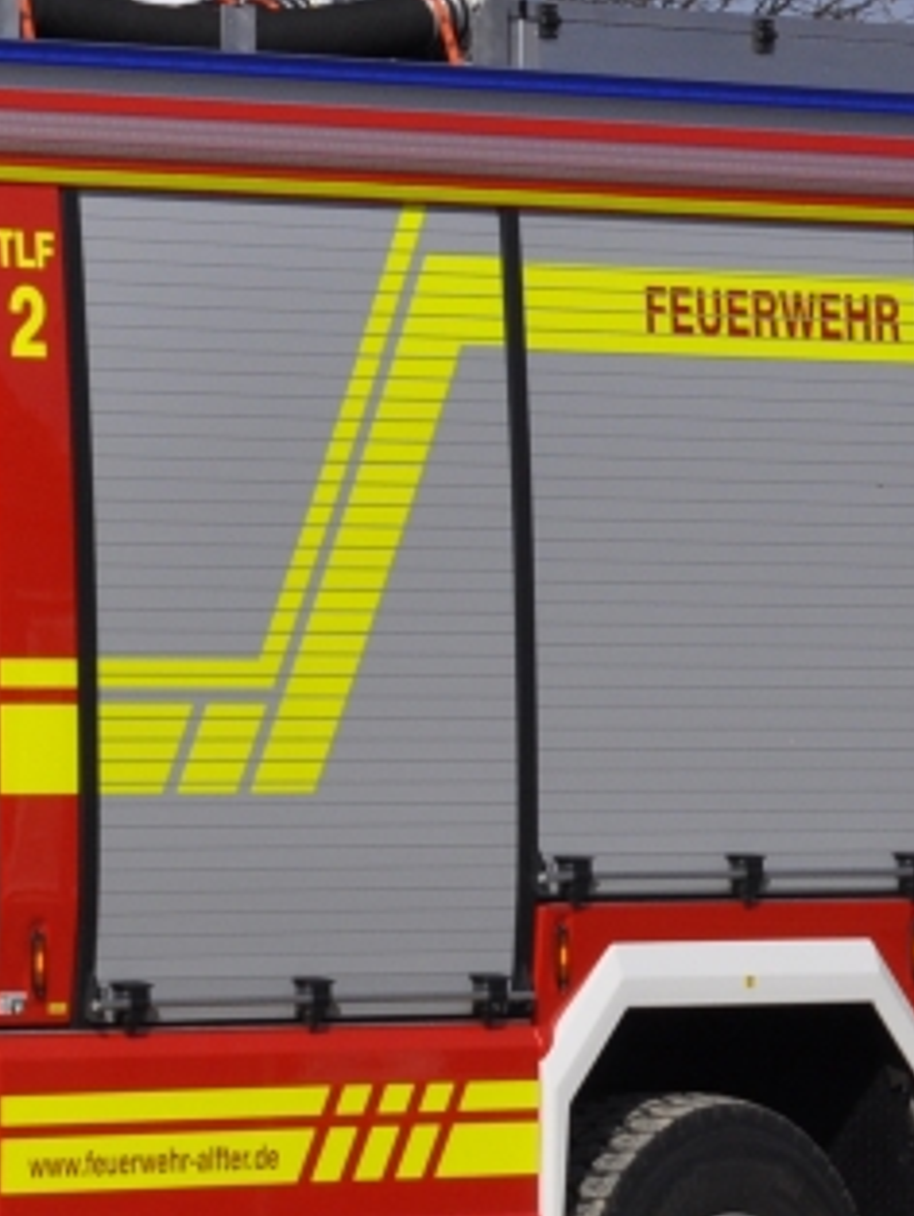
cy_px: 763
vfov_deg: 6.8
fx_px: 10161
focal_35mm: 289
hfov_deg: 5.1
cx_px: -380
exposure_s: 1/1600
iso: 500
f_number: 10
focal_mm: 70
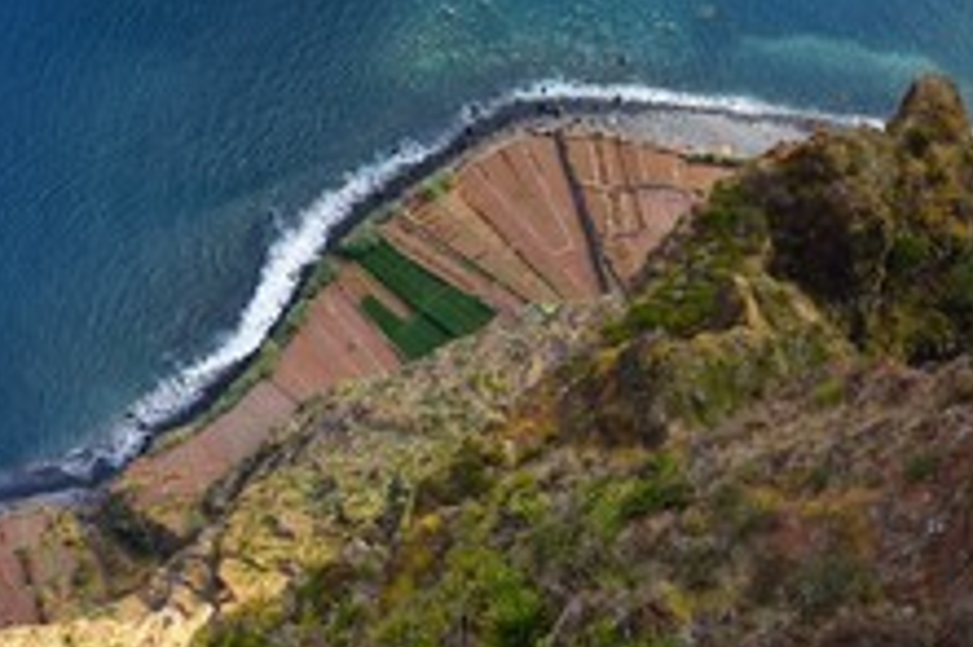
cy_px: 286
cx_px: 192
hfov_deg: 23.8
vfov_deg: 16.2
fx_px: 2269
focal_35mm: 84
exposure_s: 1/125
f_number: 13
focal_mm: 44
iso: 200
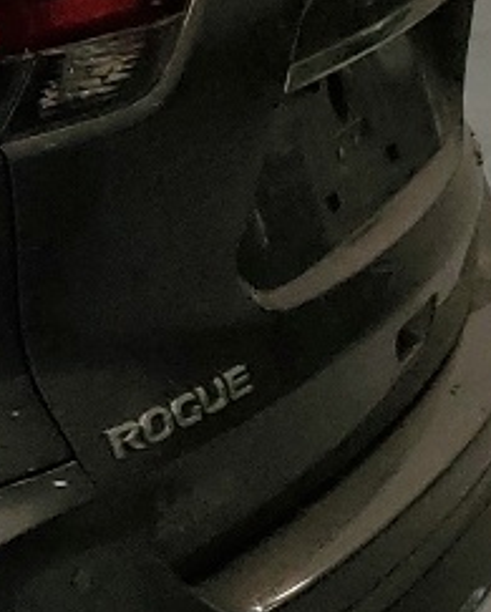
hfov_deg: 7.8
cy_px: 378
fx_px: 3028
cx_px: -1083
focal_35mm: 167
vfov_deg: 11.5
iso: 50
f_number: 1.5
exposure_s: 1/714
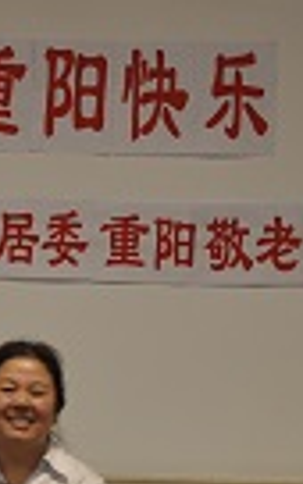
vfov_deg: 9.0
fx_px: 3065
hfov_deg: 5.6
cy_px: 240
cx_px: -91
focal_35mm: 232
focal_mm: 48
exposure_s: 1/15
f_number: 4.8
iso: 640
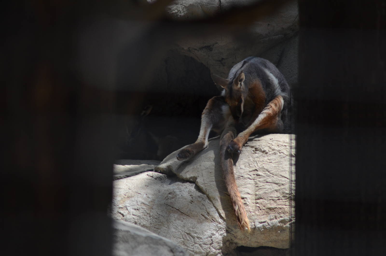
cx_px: 193
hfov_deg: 6.0
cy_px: 128
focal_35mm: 345
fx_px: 3692
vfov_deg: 4.0
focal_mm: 230
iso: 400
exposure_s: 1/1000
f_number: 5
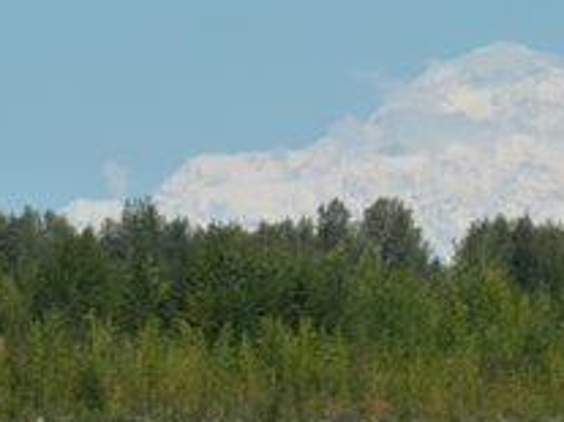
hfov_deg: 2.9
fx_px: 11333
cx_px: 357
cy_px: 161
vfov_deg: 2.1
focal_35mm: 696
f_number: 5.6
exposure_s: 1/800
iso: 125
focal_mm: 49.2
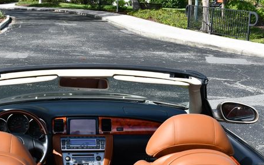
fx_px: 497
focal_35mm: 69
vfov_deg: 18.8
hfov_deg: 29.5
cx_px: 86
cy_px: 113
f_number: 8
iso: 110
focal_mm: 24
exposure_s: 1/250
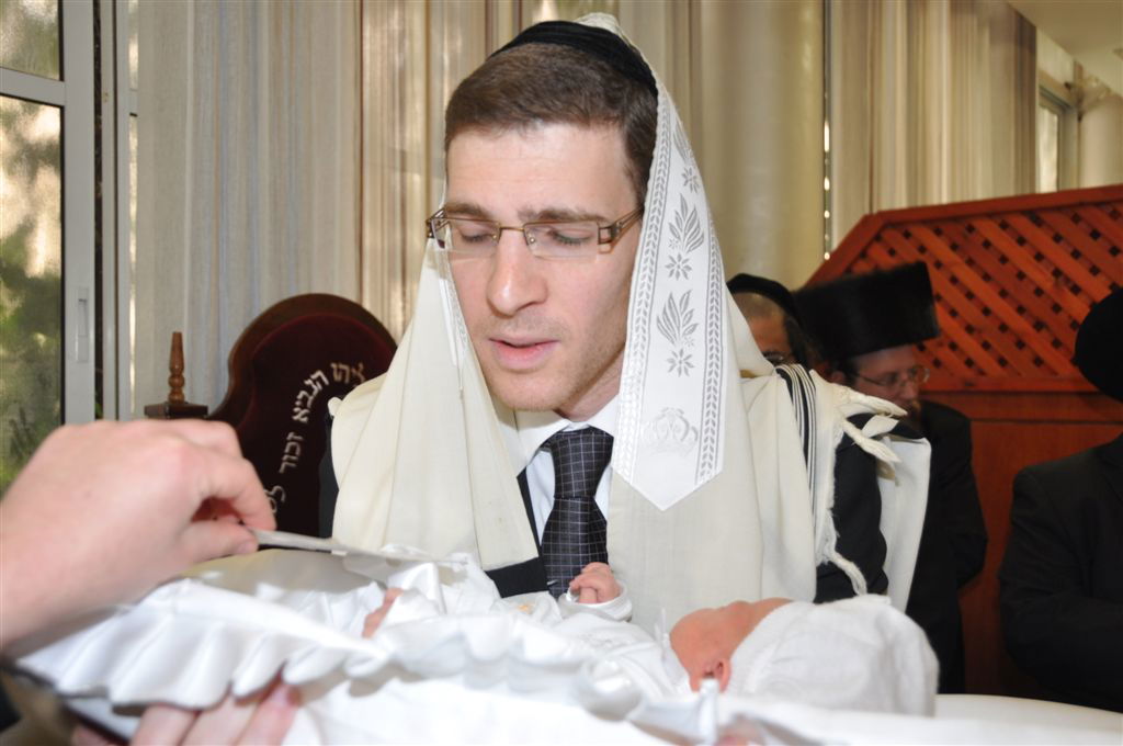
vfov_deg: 36.8
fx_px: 1122
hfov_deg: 53.2
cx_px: 562
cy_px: 373
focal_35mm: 36
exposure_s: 1/60
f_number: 5
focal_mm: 24
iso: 400
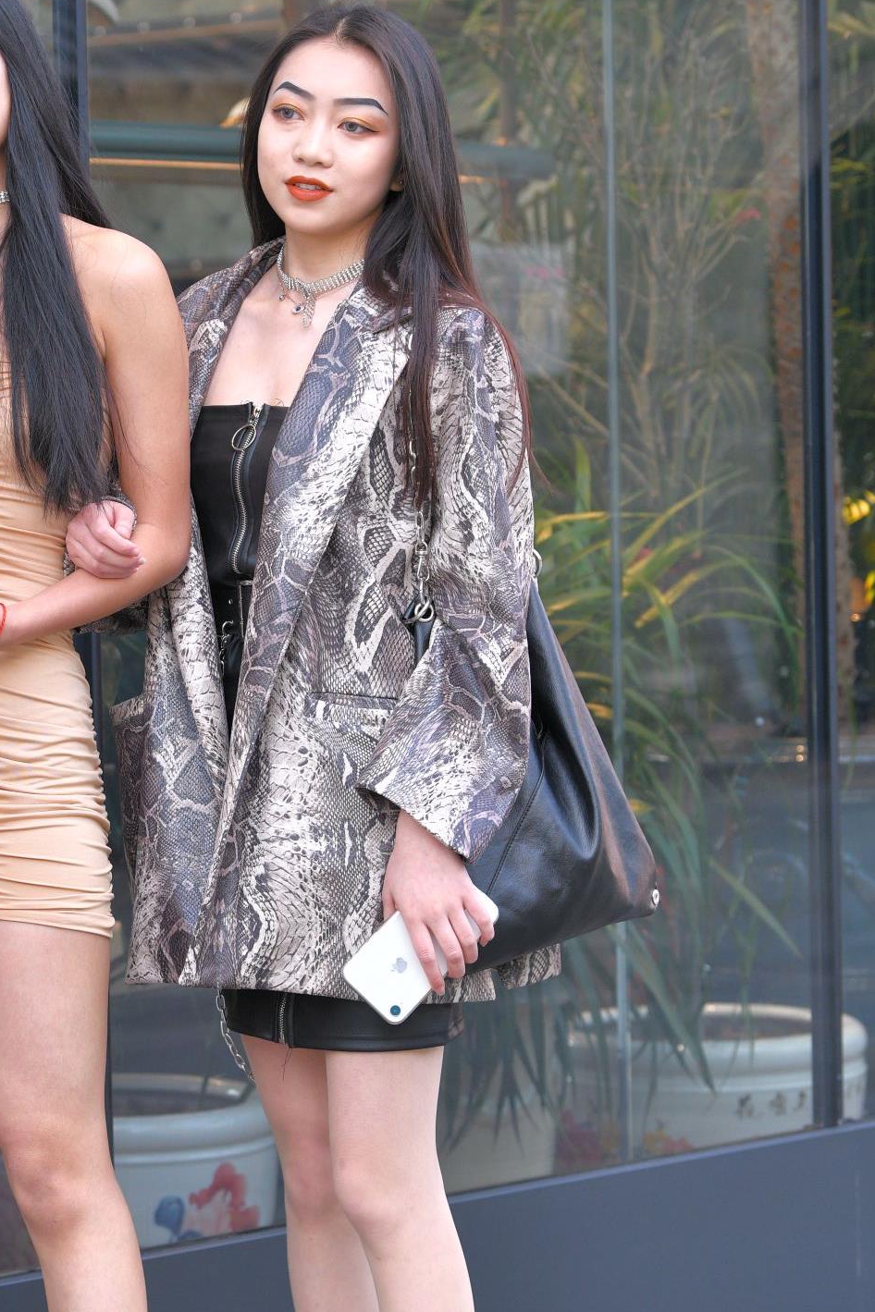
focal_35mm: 144
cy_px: 644
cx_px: 74
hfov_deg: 9.5
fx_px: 5250
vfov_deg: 14.3
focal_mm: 75
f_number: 4
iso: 640
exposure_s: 1/400
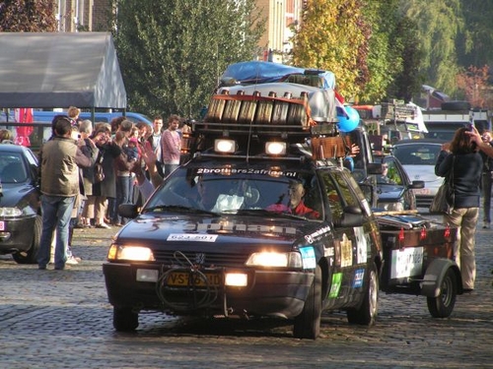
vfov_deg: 4.3
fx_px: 4899
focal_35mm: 344
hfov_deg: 5.8
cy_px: 184
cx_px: 246
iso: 100
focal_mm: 57.1
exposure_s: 1/400
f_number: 3.5
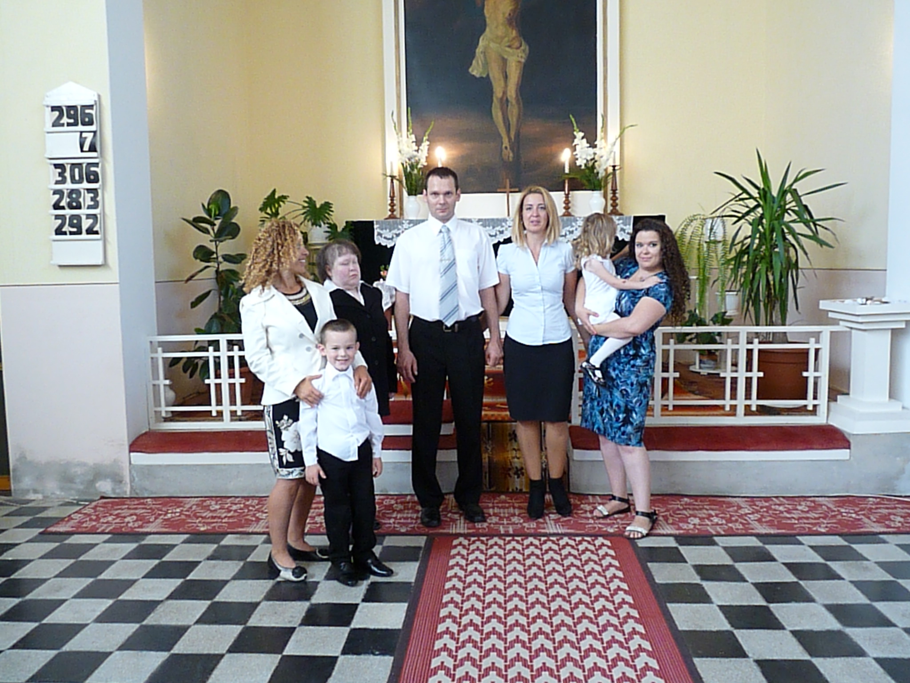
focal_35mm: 27
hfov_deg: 65.3
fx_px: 710
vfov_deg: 51.4
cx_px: 455
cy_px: 342
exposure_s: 1/80
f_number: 2.8
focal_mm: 4.8
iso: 800
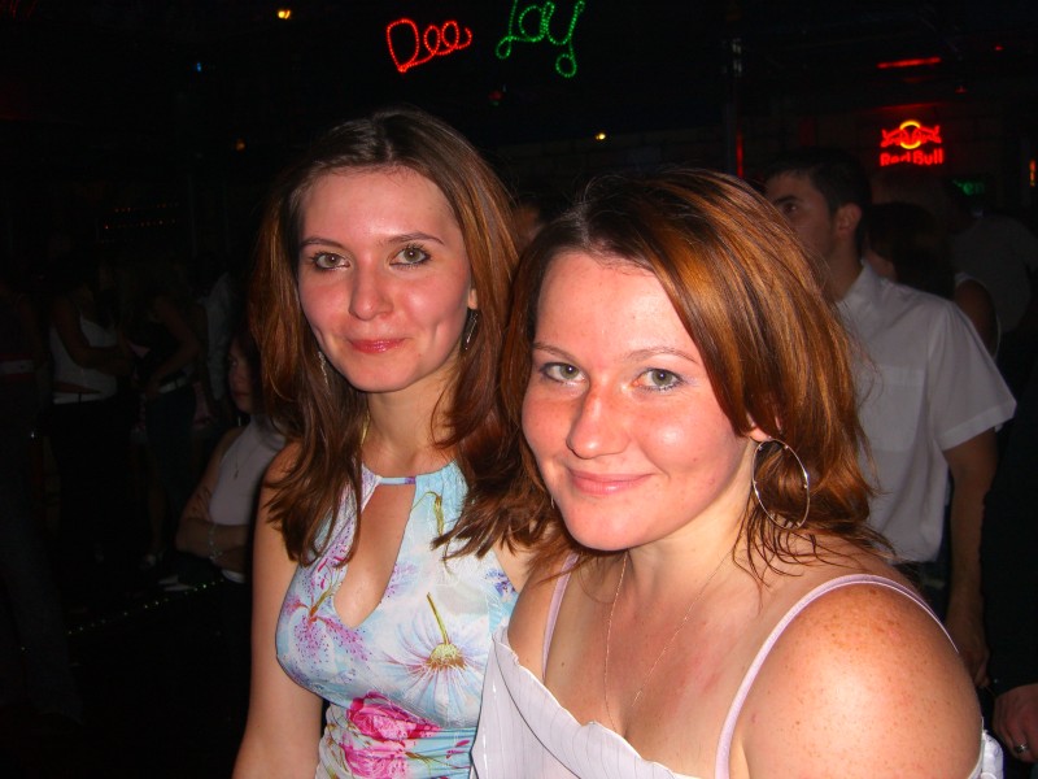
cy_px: 390
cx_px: 519
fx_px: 1139
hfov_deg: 49.0
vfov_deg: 37.7
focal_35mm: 38
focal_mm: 7.9
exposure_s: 1/60
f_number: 2.8
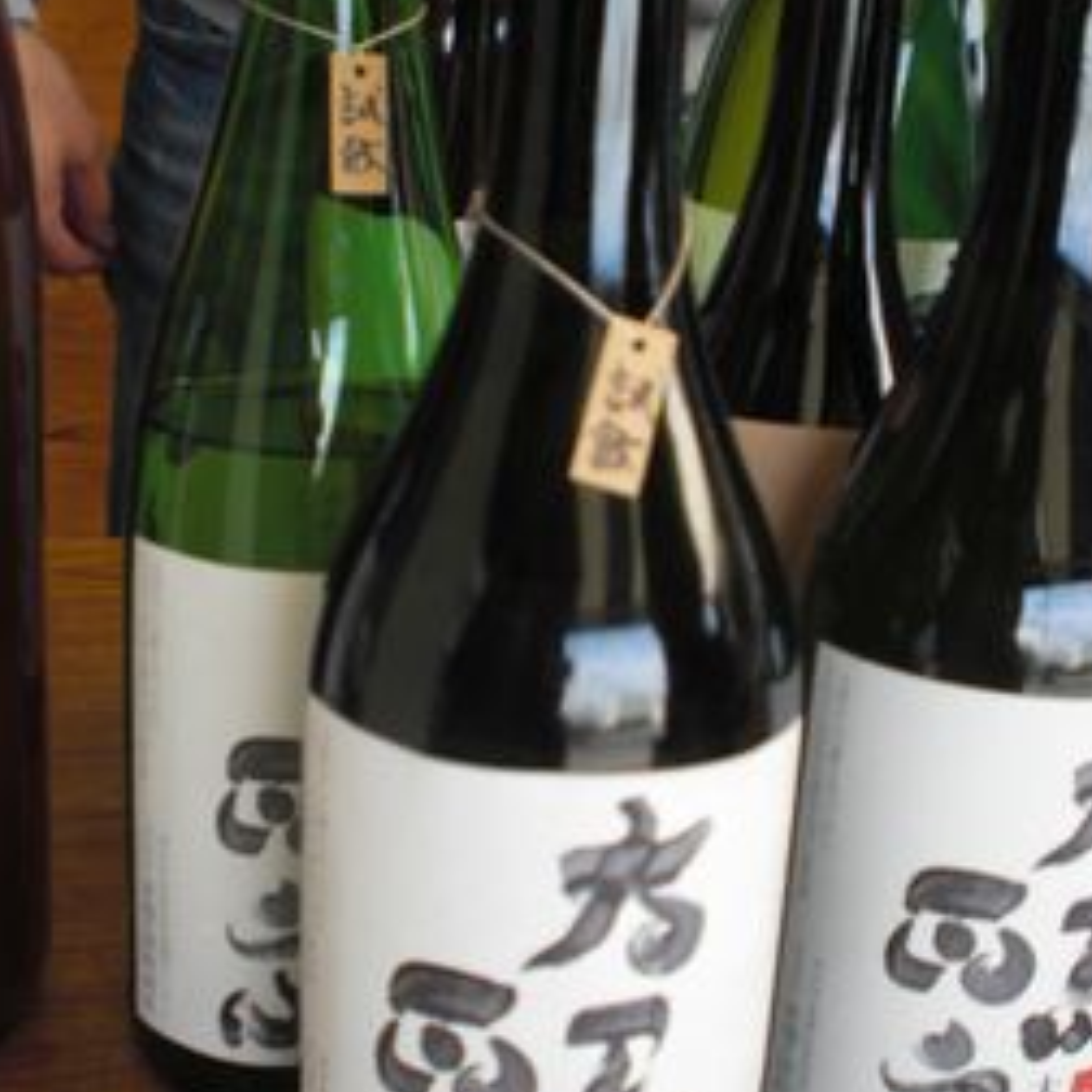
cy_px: 592
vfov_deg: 36.8
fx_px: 1642
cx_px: 544
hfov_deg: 36.8
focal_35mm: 46
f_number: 3.1
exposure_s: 1/100
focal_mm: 6.3
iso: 100
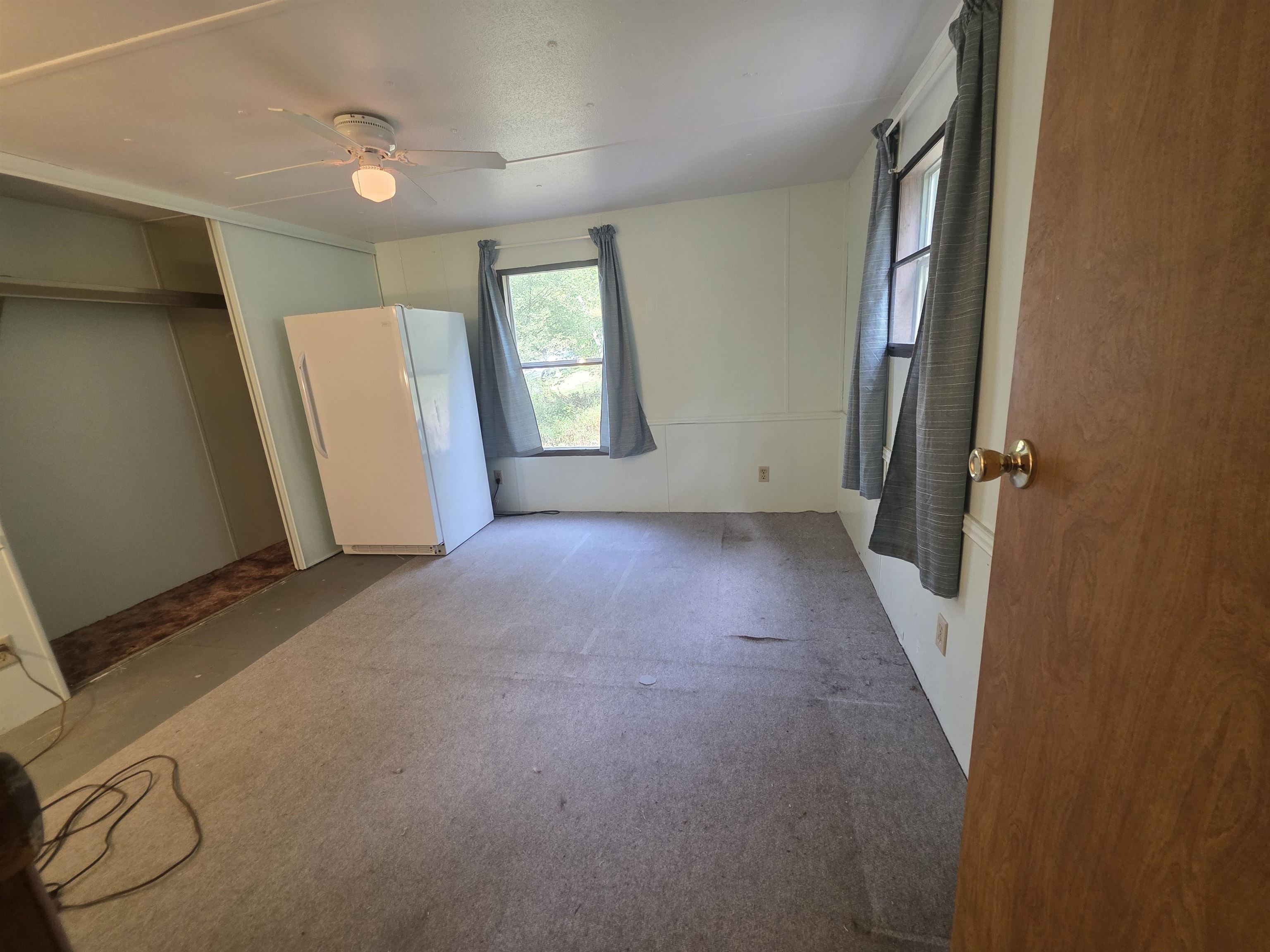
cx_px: 635
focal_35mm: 13
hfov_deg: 106.2
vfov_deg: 89.9
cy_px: 476
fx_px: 477
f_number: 1.9
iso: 200
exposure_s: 1/60
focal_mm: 2.2
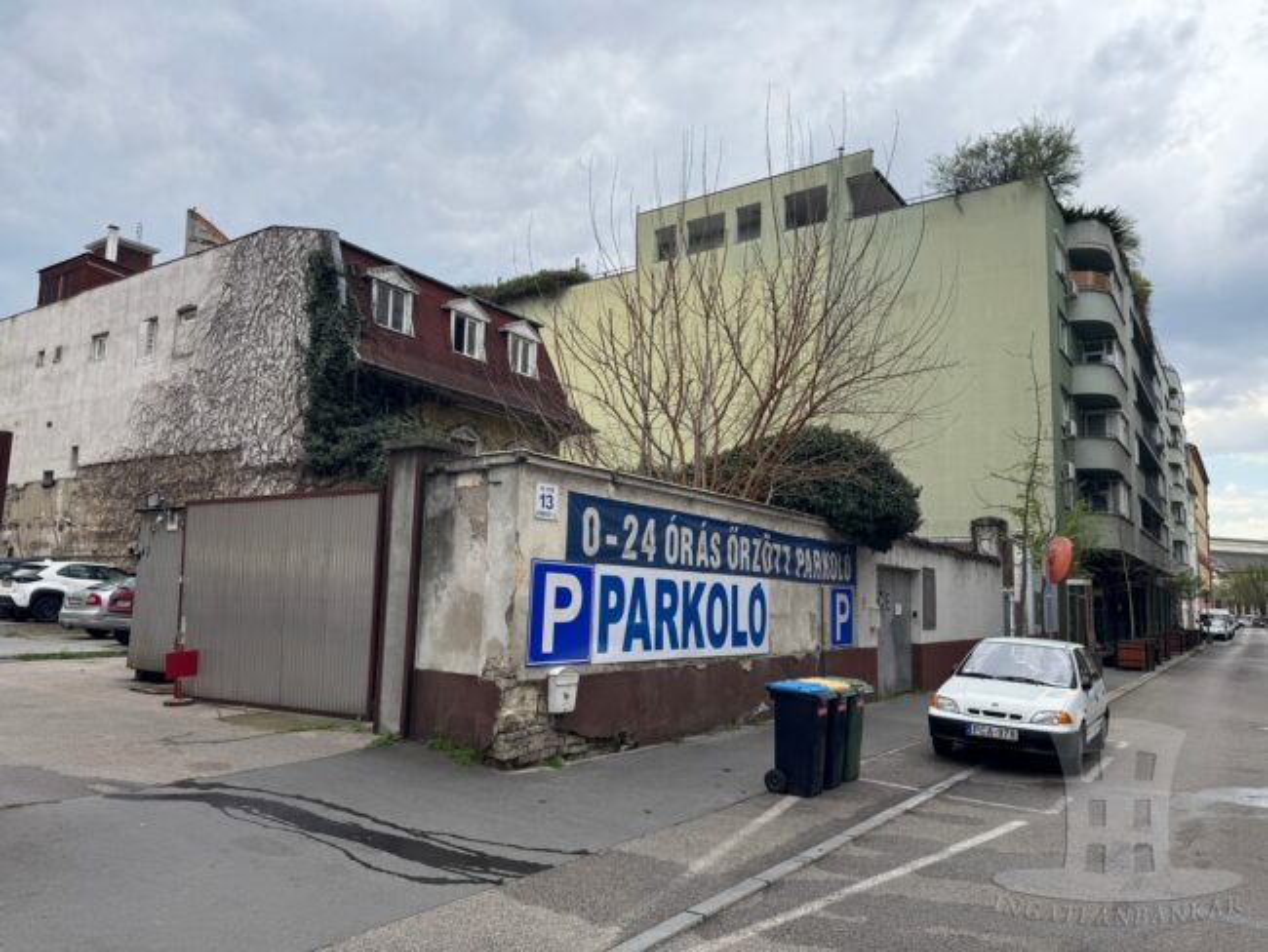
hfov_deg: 71.6
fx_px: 879
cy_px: 476
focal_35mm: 24
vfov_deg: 56.8
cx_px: 634
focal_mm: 6.76
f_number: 1.78
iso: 80
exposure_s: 1/1869
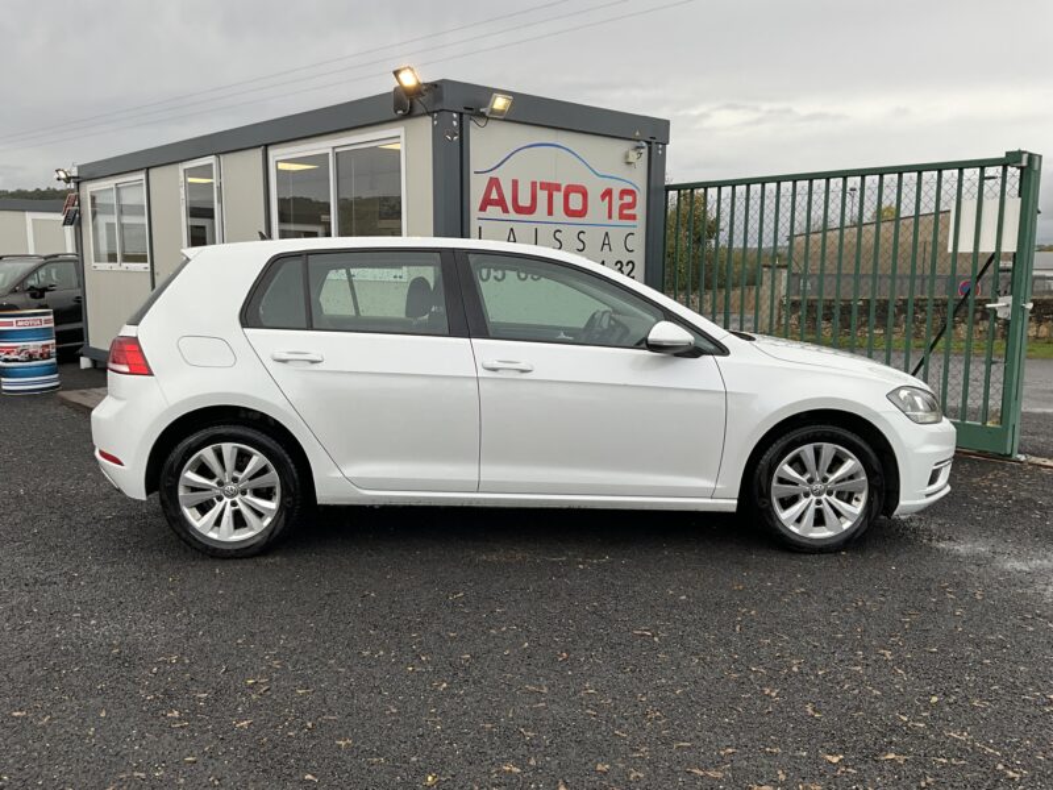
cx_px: 526
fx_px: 882
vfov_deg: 48.2
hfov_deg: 61.7
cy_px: 395
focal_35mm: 29
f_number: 1.8
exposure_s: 1/221
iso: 20
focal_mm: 3
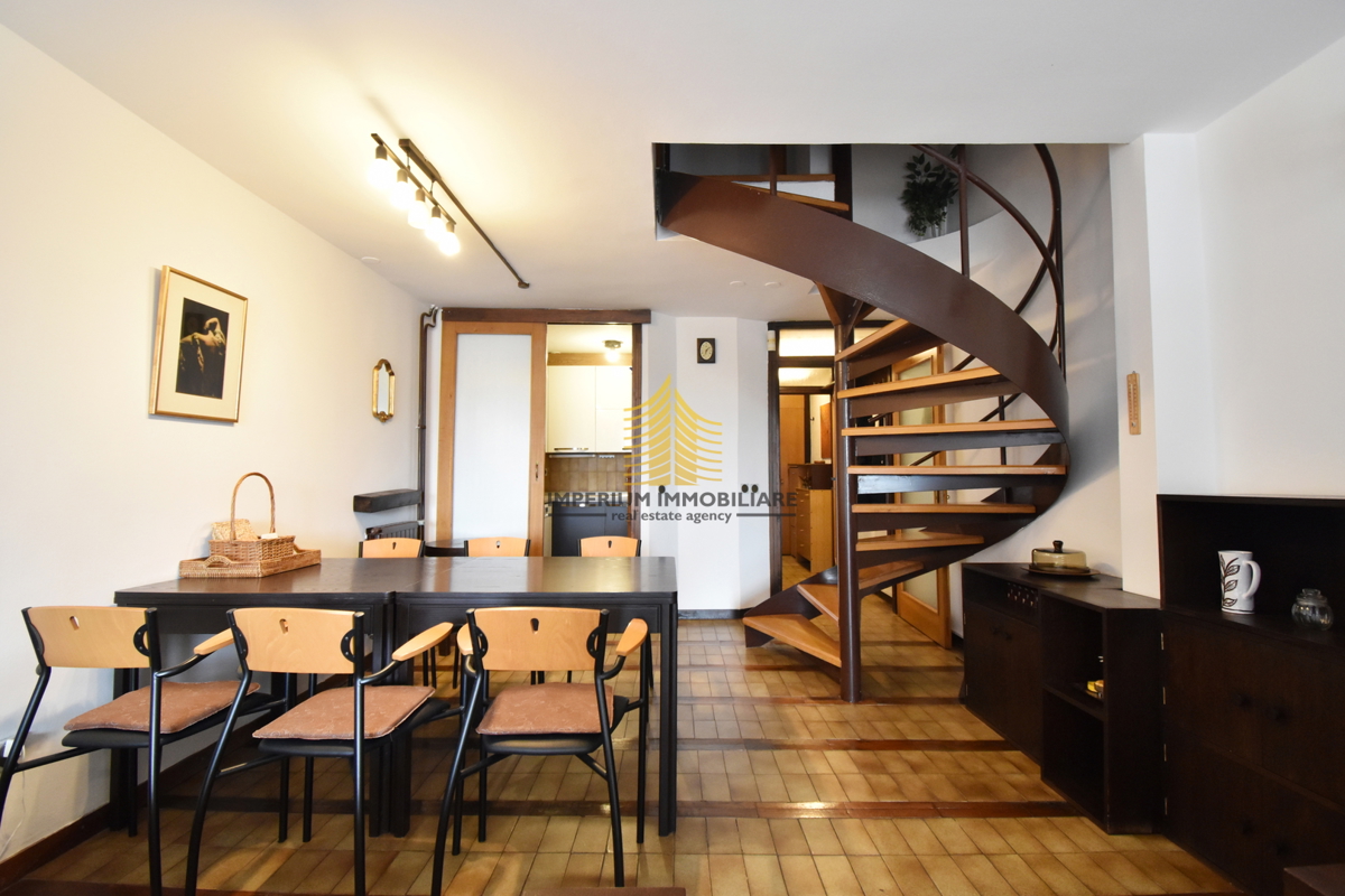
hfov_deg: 100.4
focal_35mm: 15
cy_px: 448
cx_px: 672
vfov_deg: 77.3
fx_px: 560
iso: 1600
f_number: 4.5
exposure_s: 1/30
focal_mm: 10
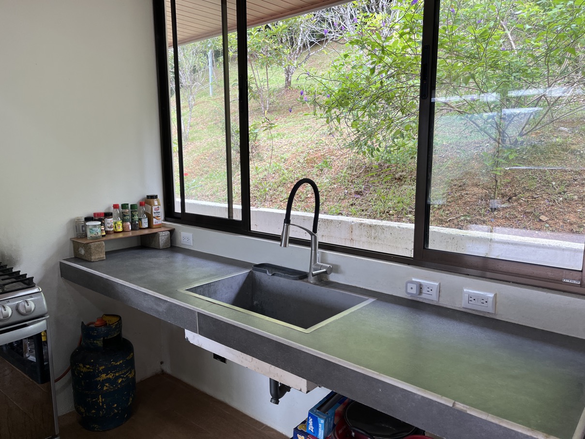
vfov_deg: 53.1
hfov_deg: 67.3
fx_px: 439
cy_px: 220
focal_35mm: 26
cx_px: 292
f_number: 1.6
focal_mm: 5.1
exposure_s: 1/124
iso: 32
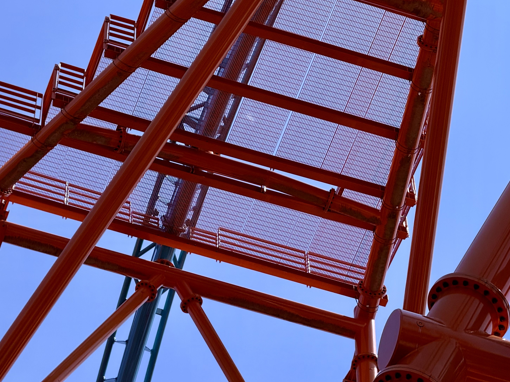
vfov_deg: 8.9
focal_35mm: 167
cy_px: 192
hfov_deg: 11.8
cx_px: 225
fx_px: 2461
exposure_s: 1/2024
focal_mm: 15.66
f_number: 2.8
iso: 50
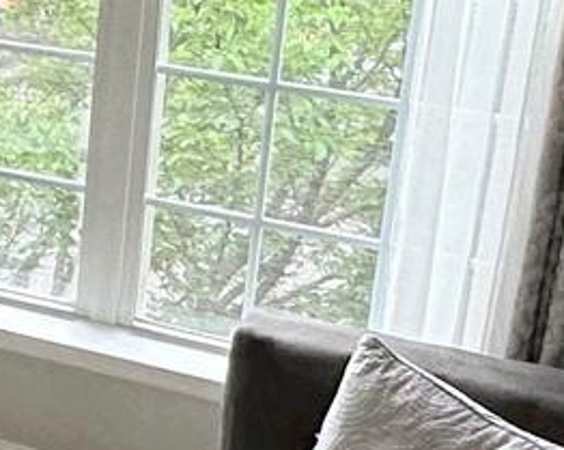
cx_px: -463
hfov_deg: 15.4
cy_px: 136
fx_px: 1784
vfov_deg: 14.3
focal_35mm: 107
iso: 160
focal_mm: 2.22
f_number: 2.2
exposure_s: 1/120
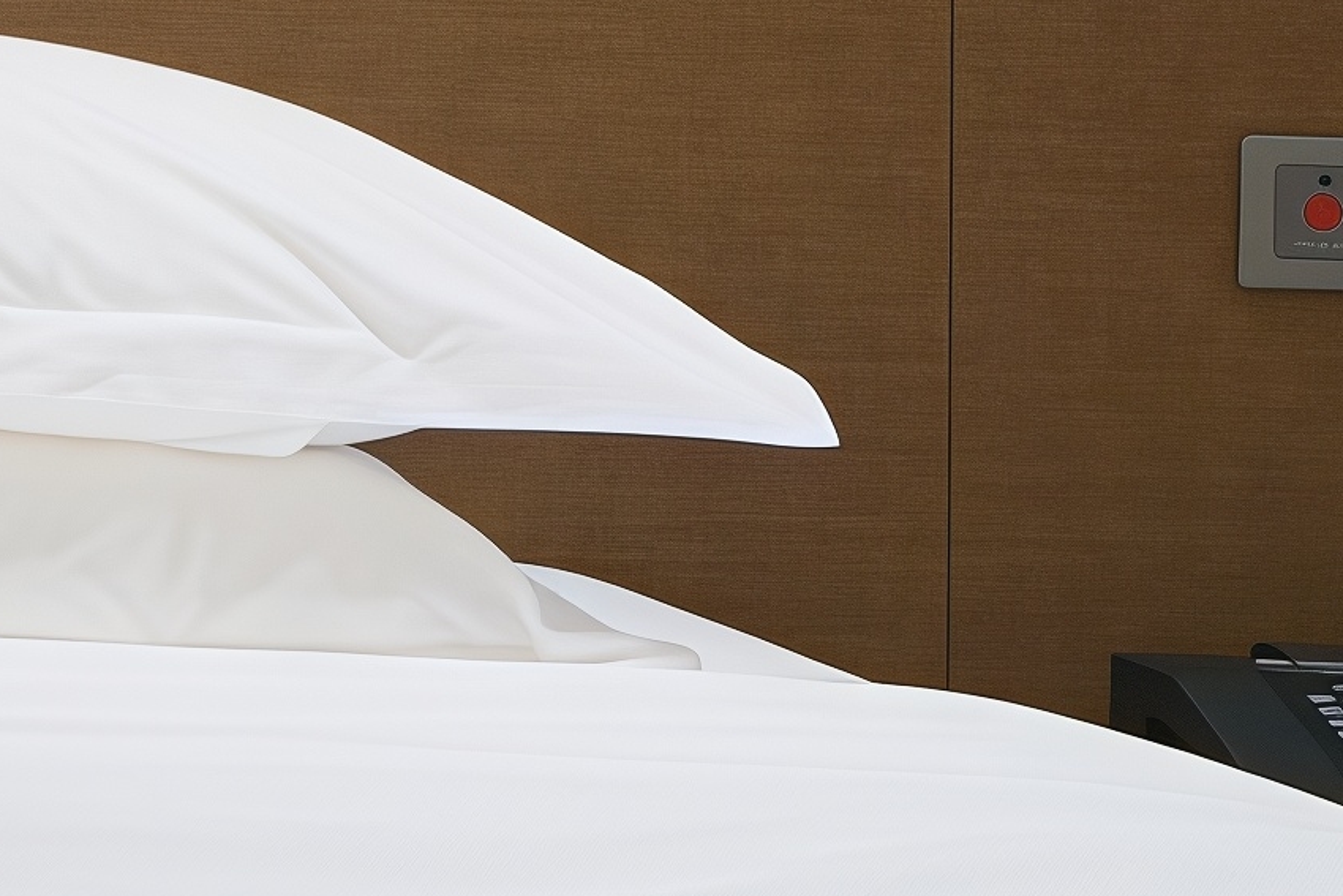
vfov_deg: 11.3
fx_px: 4403
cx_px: -2172
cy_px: -354
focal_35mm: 118
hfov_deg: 12.3
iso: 1250
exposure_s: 1/125
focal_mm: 10.8
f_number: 2.8
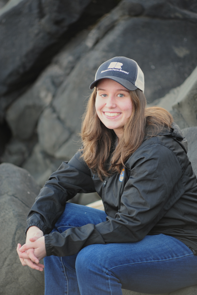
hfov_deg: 7.6
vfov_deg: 11.4
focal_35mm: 180
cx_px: 98
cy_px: 148
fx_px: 1479
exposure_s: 1/20
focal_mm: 180
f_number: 4
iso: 400
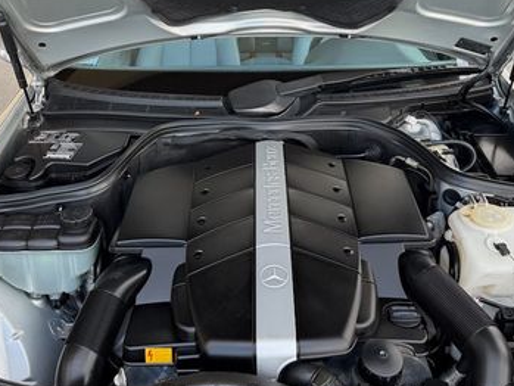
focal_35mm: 44
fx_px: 654
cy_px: 74
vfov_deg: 32.0
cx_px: 264
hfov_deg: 42.9
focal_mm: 6.76
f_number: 1.78
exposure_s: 1/225
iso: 80
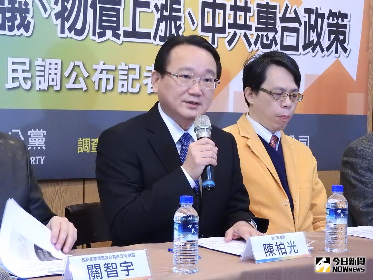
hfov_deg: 23.0
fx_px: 916
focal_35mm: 85
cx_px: 186
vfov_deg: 17.4
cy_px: 140
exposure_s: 1/60
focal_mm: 15.2
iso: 1600
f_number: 4.5
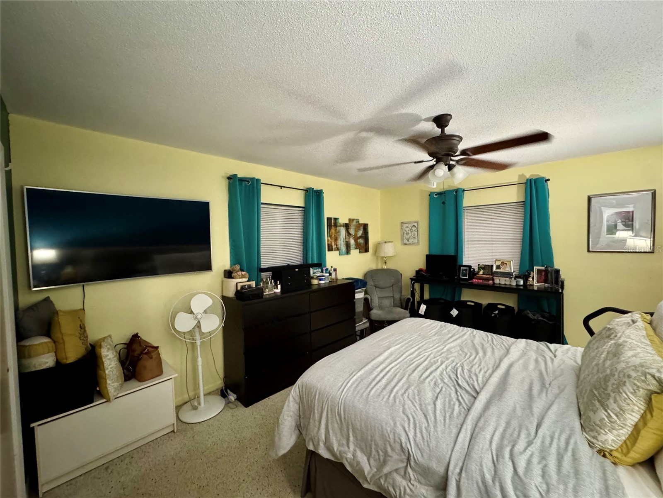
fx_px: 268
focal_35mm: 14
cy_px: 249
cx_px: 332
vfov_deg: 85.7
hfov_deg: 102.1
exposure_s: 1/30
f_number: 2.2
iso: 1250
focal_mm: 2.22
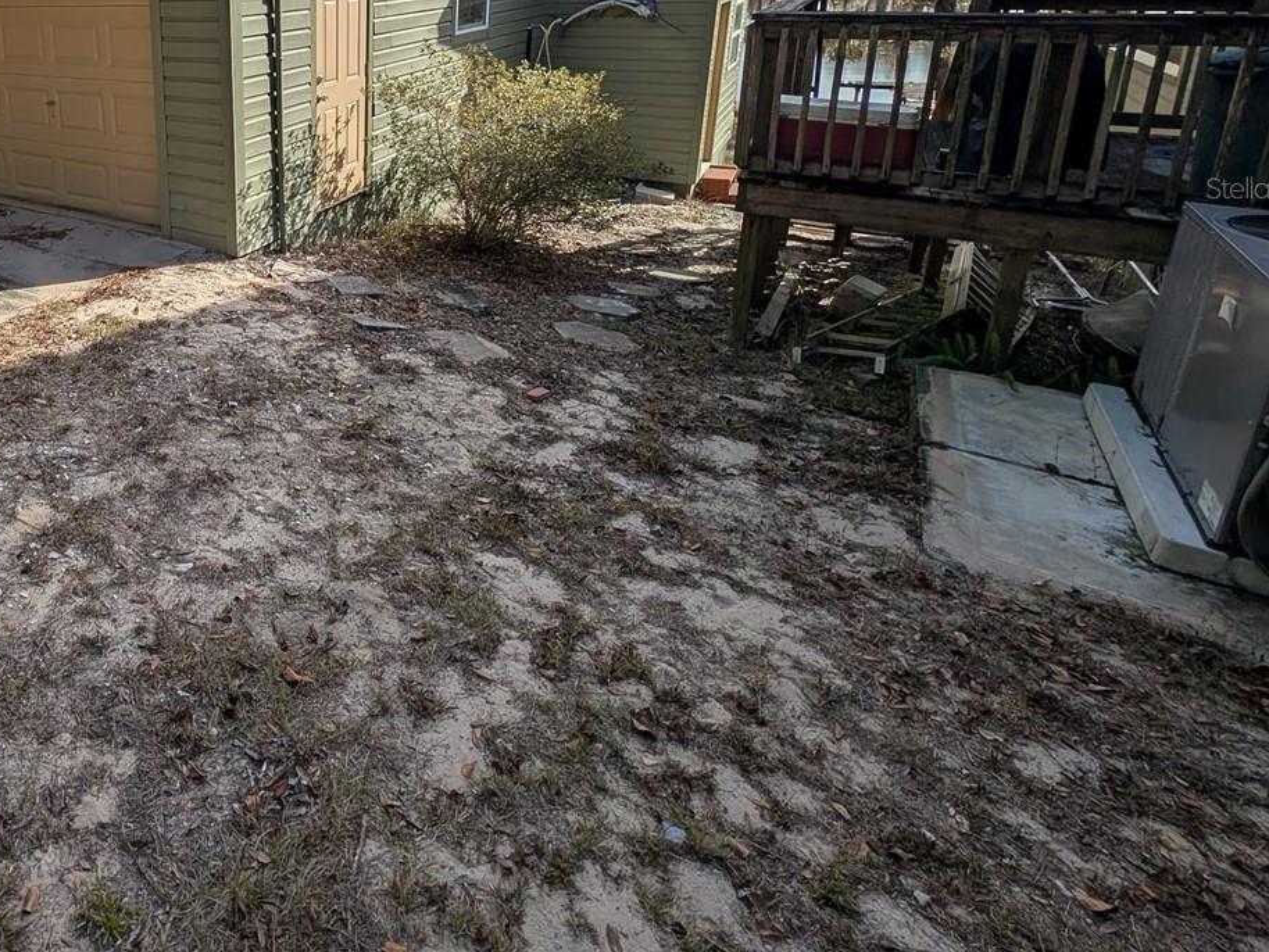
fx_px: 770
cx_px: 226
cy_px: 187
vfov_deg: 58.5
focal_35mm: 21
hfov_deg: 69.9
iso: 36
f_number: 1.95
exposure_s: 1/2625
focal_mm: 2.23
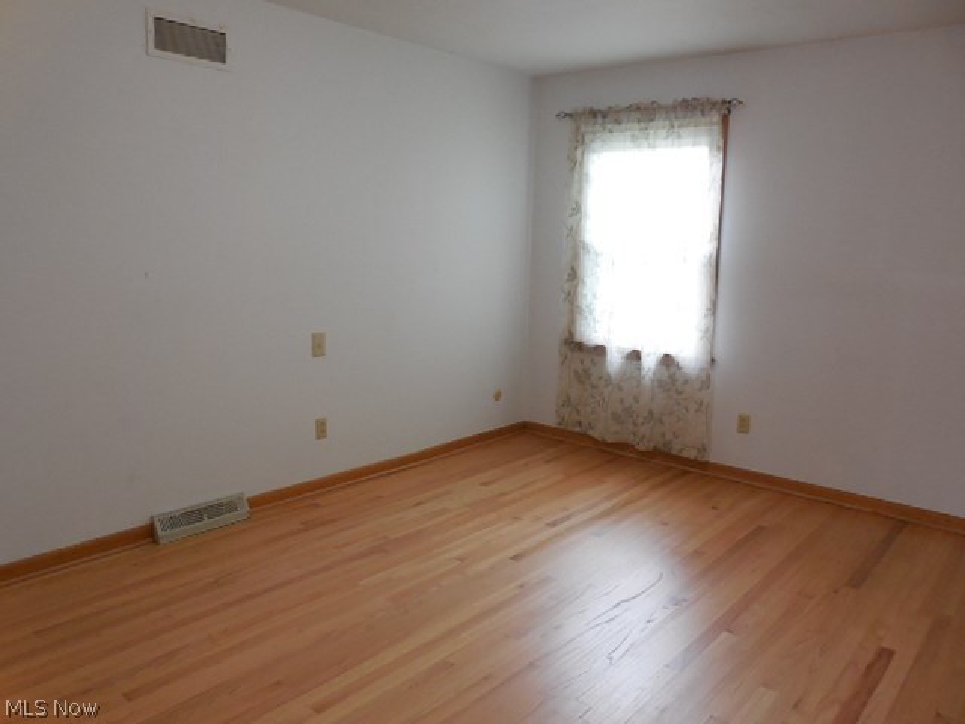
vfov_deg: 53.1
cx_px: 482
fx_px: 725
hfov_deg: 67.3
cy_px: 362
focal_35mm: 26
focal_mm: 4.6
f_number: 3.5
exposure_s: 1/50
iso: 400
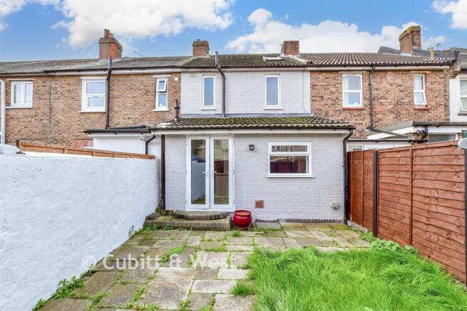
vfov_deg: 77.4
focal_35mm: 15
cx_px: 234
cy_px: 156
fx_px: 195
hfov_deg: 100.4
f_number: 8
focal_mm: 10
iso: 400
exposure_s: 1/250
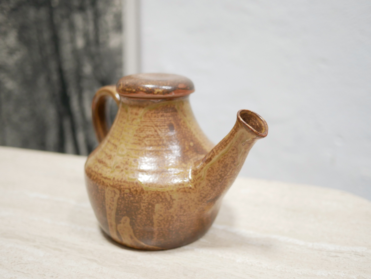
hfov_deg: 46.8
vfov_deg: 36.0
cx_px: 186
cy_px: 140
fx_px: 429
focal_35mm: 40
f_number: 1.7
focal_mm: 20
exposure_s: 1/60
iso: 800
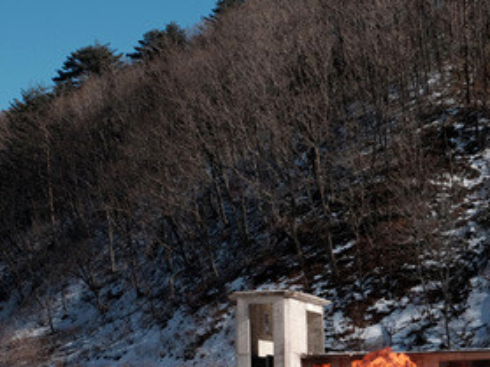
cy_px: 231
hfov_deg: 22.4
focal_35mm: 87
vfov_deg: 16.9
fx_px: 1231
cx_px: 316
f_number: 9
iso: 200
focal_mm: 27.7
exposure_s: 1/350
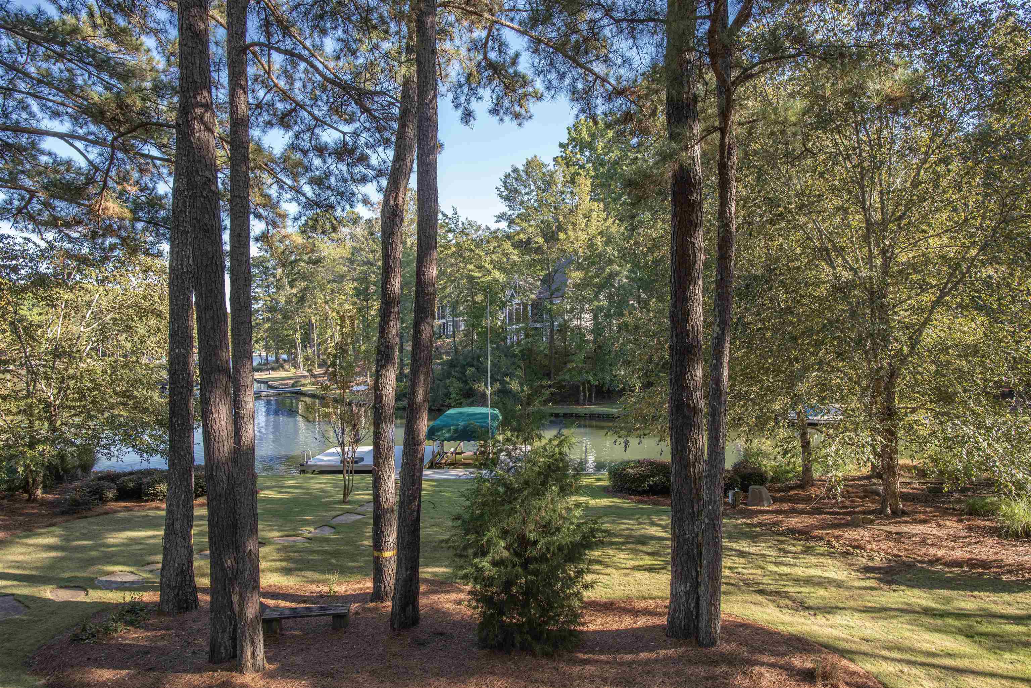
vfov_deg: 62.0
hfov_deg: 84.0
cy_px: 344
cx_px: 516
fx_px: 573
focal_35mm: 20
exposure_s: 1/80
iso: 200
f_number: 8
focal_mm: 20
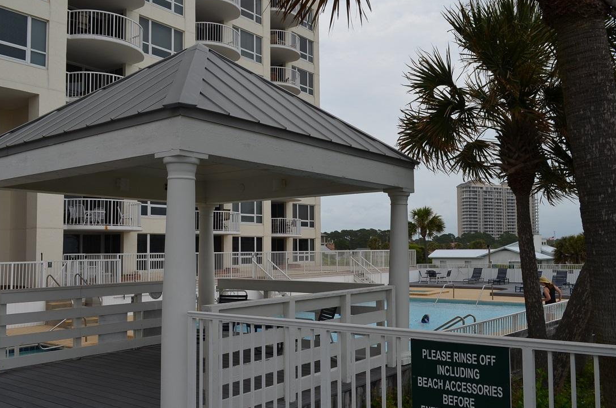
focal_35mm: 34
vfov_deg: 38.7
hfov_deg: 55.9
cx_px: 308
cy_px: 210
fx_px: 581
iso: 100
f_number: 9
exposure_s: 1/320
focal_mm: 20
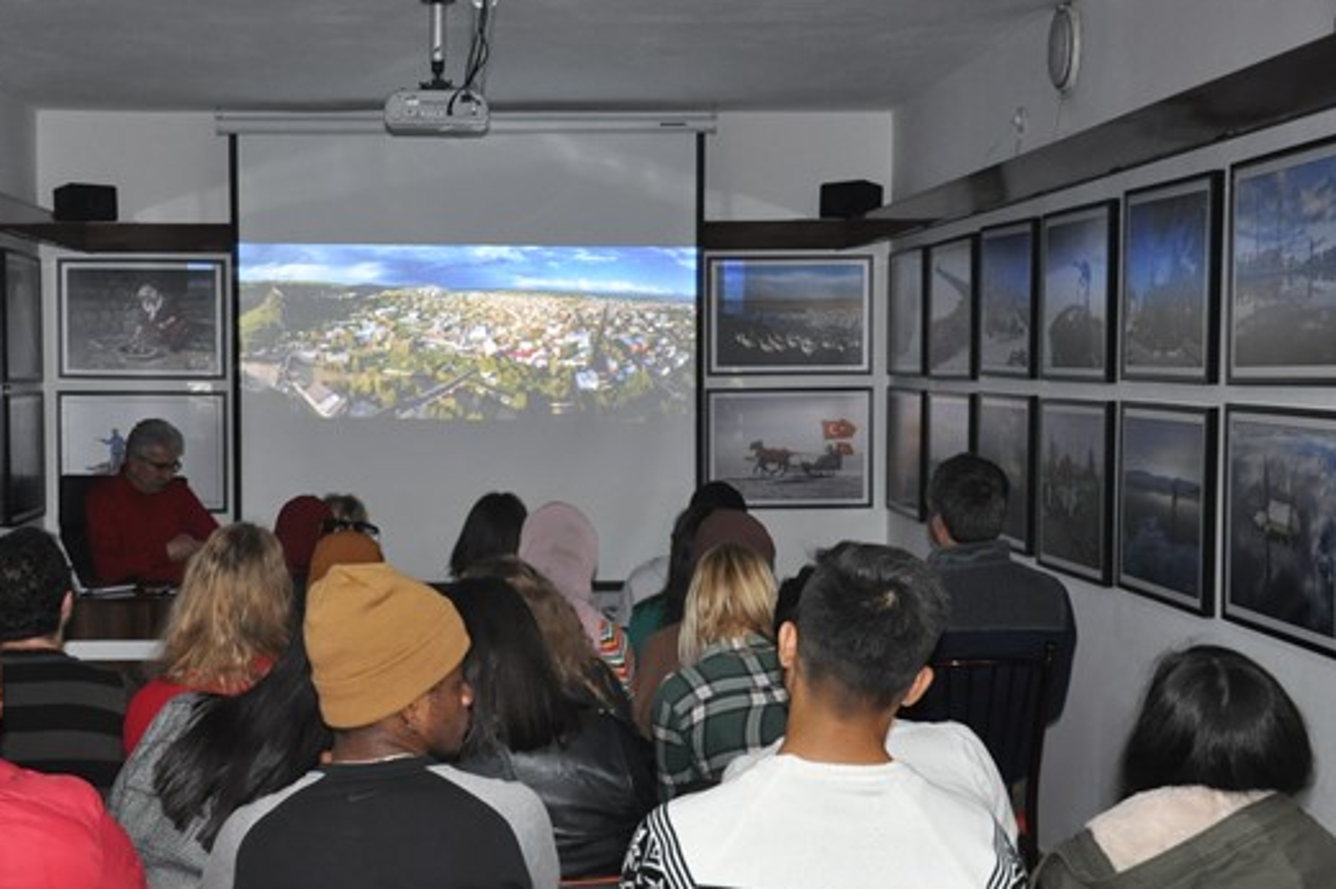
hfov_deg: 33.3
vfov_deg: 22.6
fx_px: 2225
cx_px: 509
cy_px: 475
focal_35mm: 60
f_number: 4.5
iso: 1250
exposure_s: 1/60
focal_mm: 32
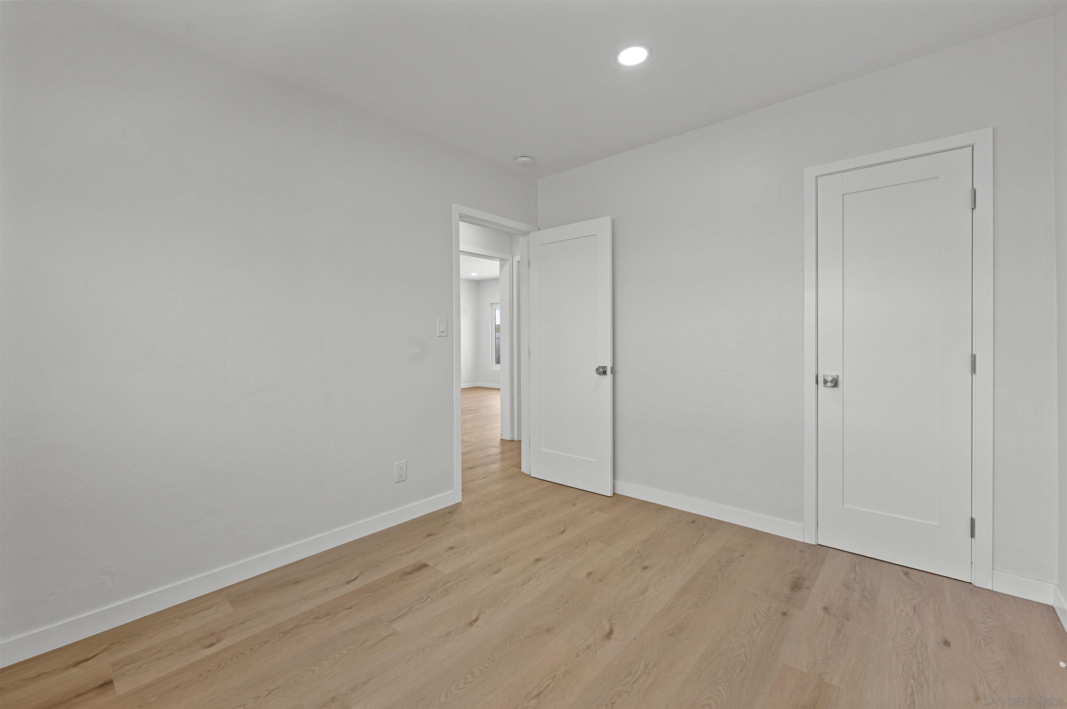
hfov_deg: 104.3
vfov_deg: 81.1
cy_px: 354
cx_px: 534
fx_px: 415
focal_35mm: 14
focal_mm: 14
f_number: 8
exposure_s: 1/3
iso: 100
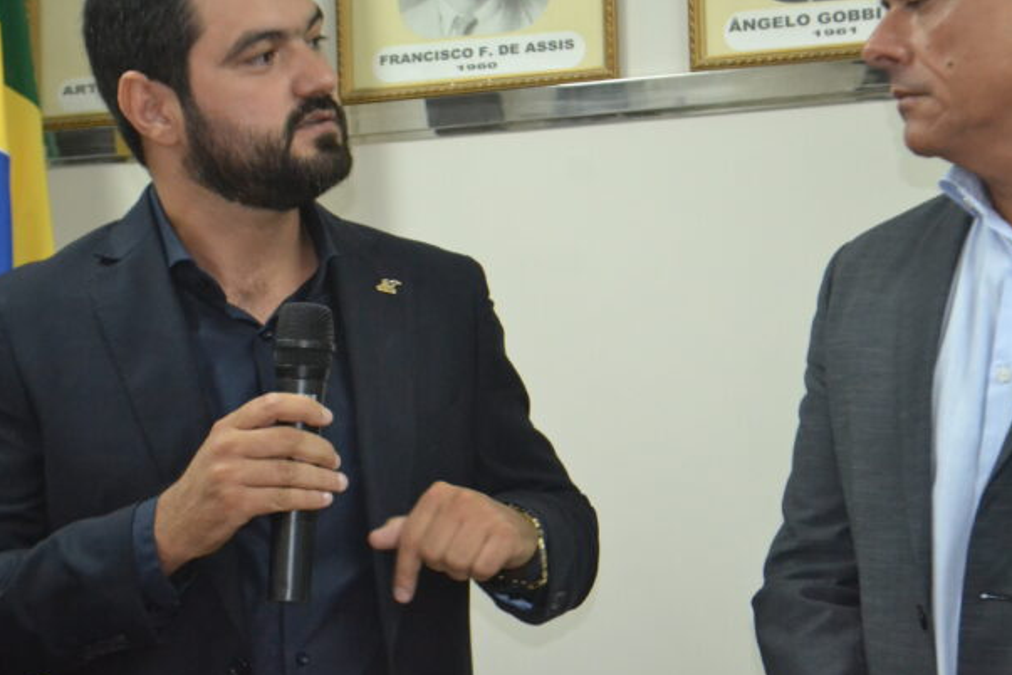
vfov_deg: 13.3
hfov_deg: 19.9
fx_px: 2885
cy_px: 284
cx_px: 478
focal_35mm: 103
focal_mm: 55
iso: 3200
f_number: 5.6
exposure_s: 1/60
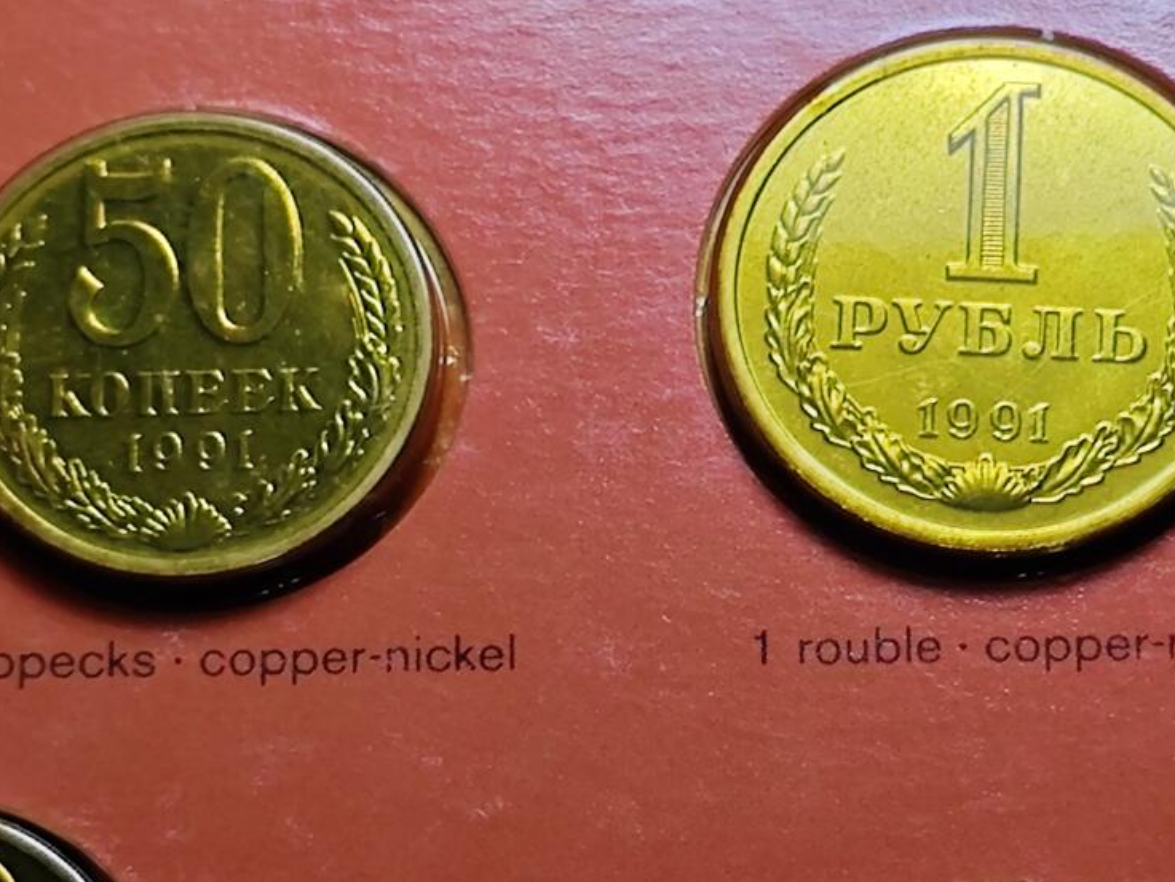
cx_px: 971
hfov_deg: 11.4
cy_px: 529
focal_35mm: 173
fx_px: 5872
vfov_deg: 8.6
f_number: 1.6
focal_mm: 5.84
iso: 50
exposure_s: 1/181
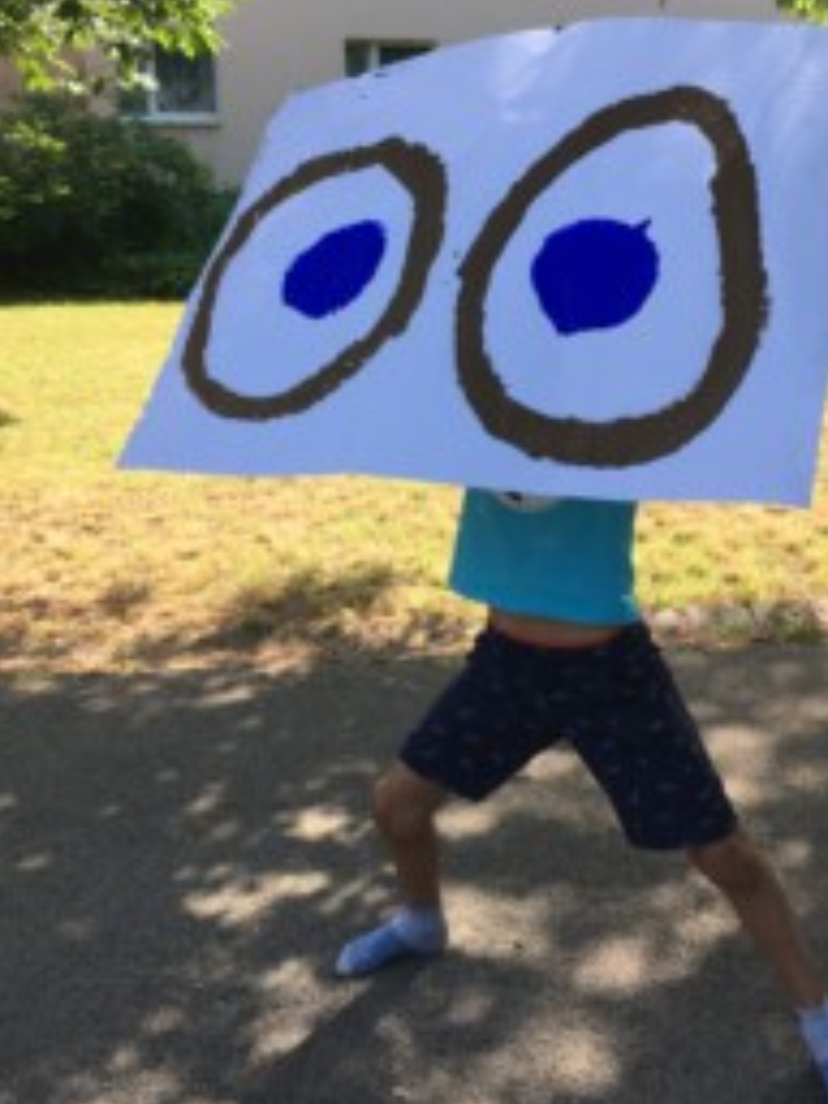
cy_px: 451
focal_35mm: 40
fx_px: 1276
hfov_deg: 35.8
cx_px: 498
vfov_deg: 46.6
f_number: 2.2
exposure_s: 1/377
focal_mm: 4.15
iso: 25
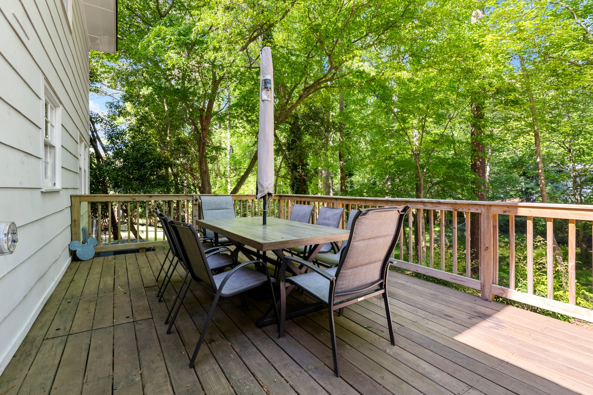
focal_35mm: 15
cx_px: 296
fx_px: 247
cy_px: 198
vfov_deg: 77.3
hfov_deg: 100.4
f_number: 7.1
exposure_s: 1/40
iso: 400
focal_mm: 15
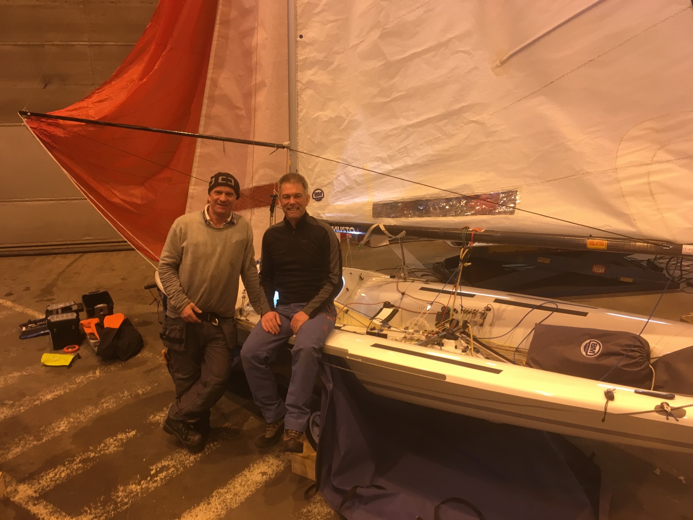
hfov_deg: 61.7
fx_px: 581
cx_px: 346
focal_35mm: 29
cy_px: 260
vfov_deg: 48.2
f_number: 2.2
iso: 100
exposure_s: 1/33
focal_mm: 4.15
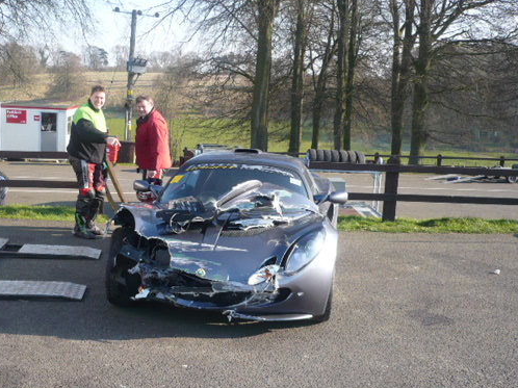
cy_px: 209
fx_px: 673
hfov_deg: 42.0
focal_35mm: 45
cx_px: 219
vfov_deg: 32.1
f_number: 2.8
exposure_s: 1/400
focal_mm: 5.8
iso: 100
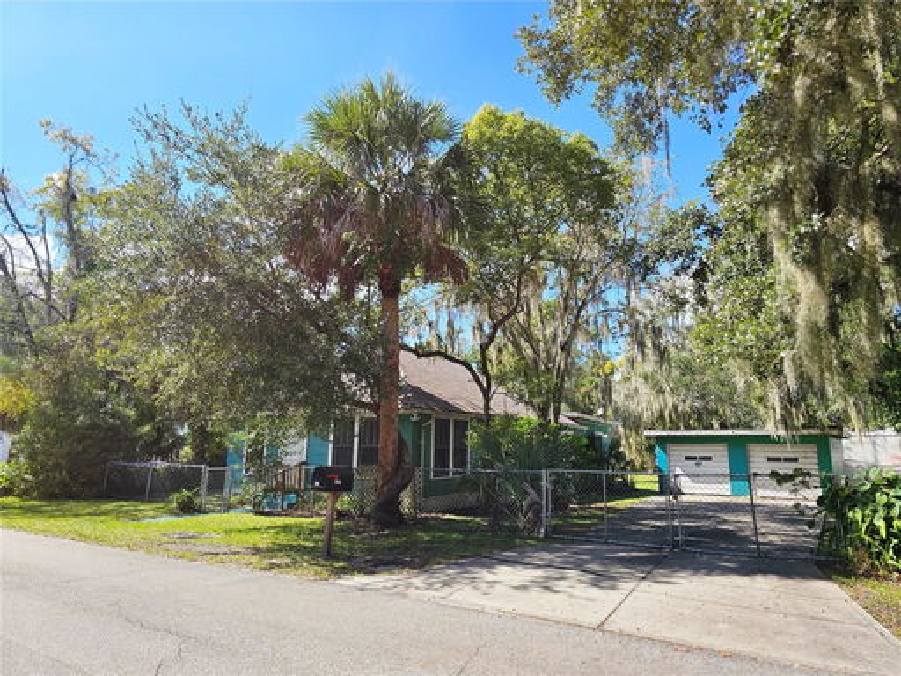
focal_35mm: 23
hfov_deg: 73.9
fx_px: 599
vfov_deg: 58.9
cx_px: 450
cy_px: 338
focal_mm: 6.3
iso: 10
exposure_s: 1/443
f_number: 1.7
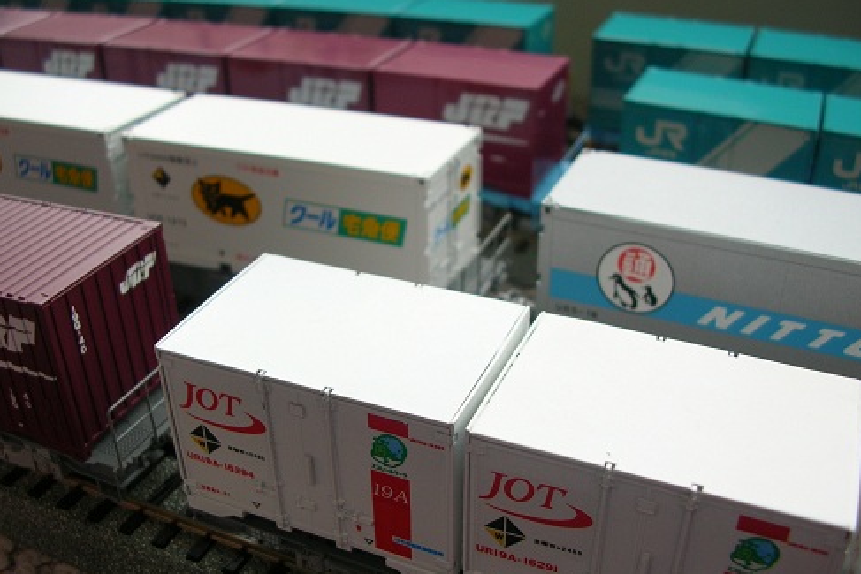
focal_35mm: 37
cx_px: 430
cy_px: 317
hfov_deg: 51.9
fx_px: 885
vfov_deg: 35.9
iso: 50
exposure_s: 1/49.7
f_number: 2.8
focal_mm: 5.8
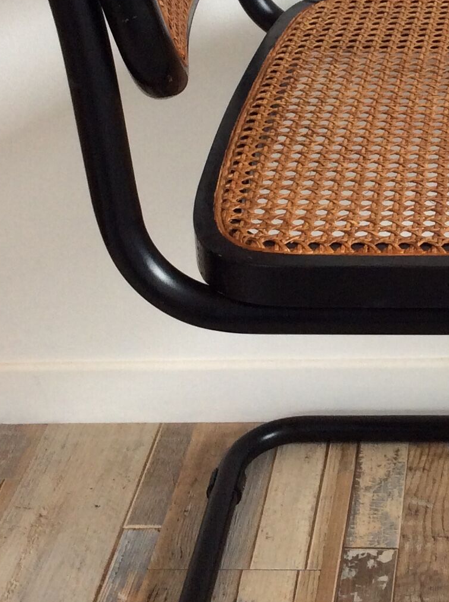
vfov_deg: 23.7
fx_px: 1422
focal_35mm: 82
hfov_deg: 17.6
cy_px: 172
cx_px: 414
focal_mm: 3.3
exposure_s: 1/25
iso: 50
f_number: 2.4
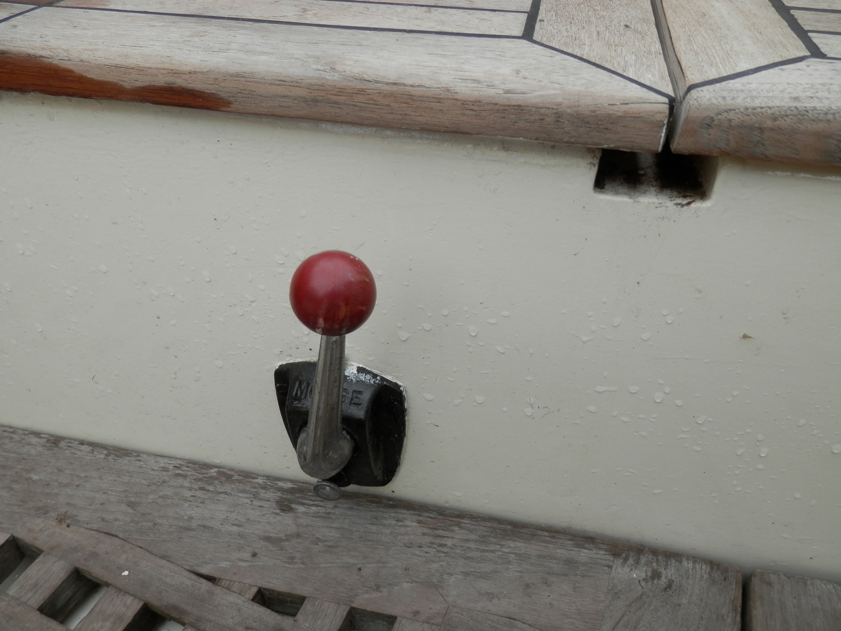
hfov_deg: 69.4
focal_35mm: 25
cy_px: 316
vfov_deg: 54.9
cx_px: 420
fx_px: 607
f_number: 3
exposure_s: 1/160
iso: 80
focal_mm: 4.5
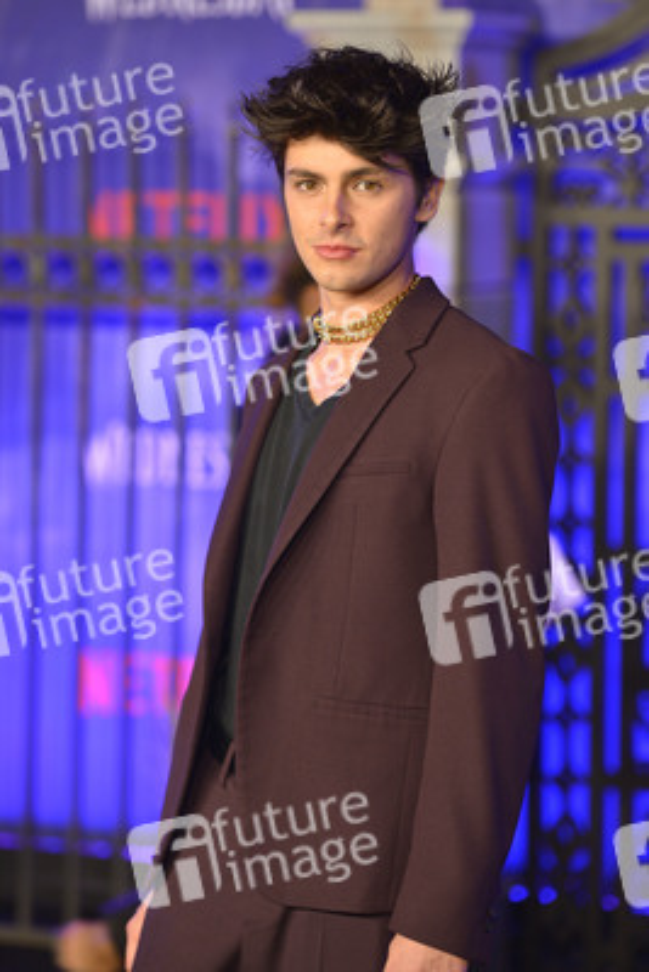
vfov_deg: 16.8
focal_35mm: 122
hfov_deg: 11.2
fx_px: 3296
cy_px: 486
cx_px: 324
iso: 800
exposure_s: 1/250
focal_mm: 122
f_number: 3.2
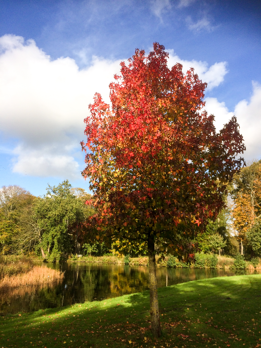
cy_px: 174
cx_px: 130
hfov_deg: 48.2
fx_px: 292
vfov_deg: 61.7
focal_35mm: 29
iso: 32
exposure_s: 1/1786
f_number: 2.2
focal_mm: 4.15
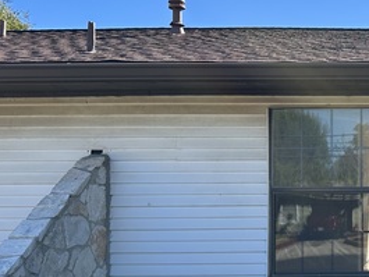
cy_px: 168
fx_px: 619
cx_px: 393
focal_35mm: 58
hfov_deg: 30.2
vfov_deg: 25.2
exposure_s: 1/2660
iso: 80
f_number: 1.78
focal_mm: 6.86
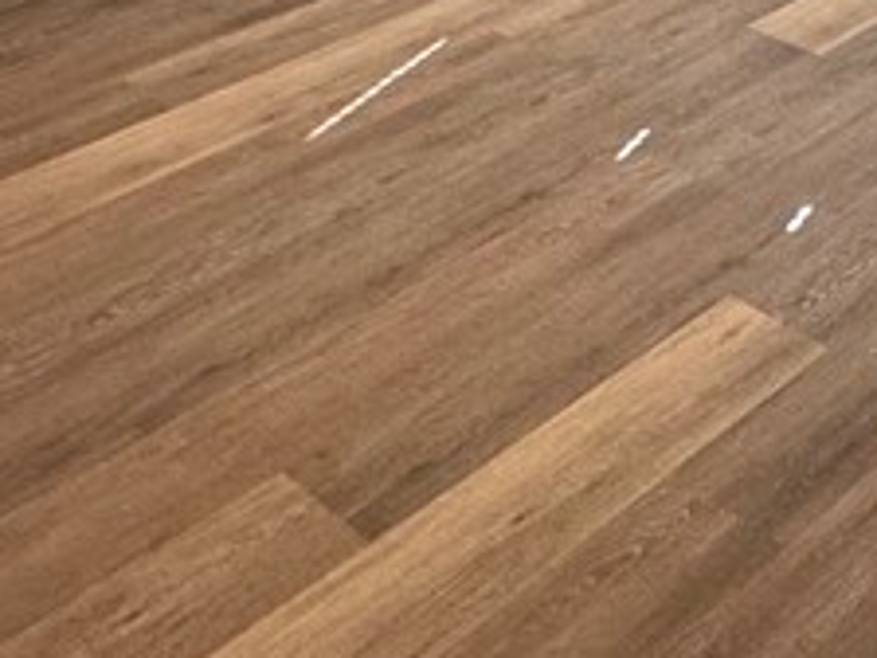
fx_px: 1621
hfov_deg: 27.4
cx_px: 994
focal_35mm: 64
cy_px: -682
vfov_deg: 16.8
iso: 200
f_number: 2.2
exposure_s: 1/120
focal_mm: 2.22
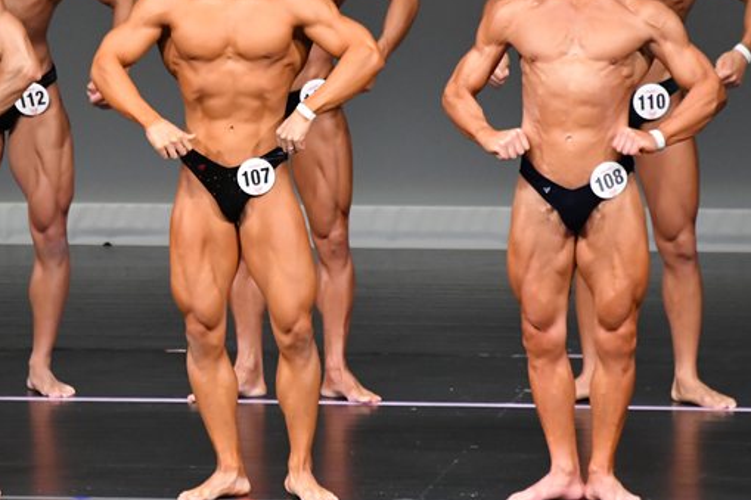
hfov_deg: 3.9
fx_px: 10948
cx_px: 193
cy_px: 173
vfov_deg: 2.6
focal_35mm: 525
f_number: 5.6
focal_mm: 230
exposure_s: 1/400
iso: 5000
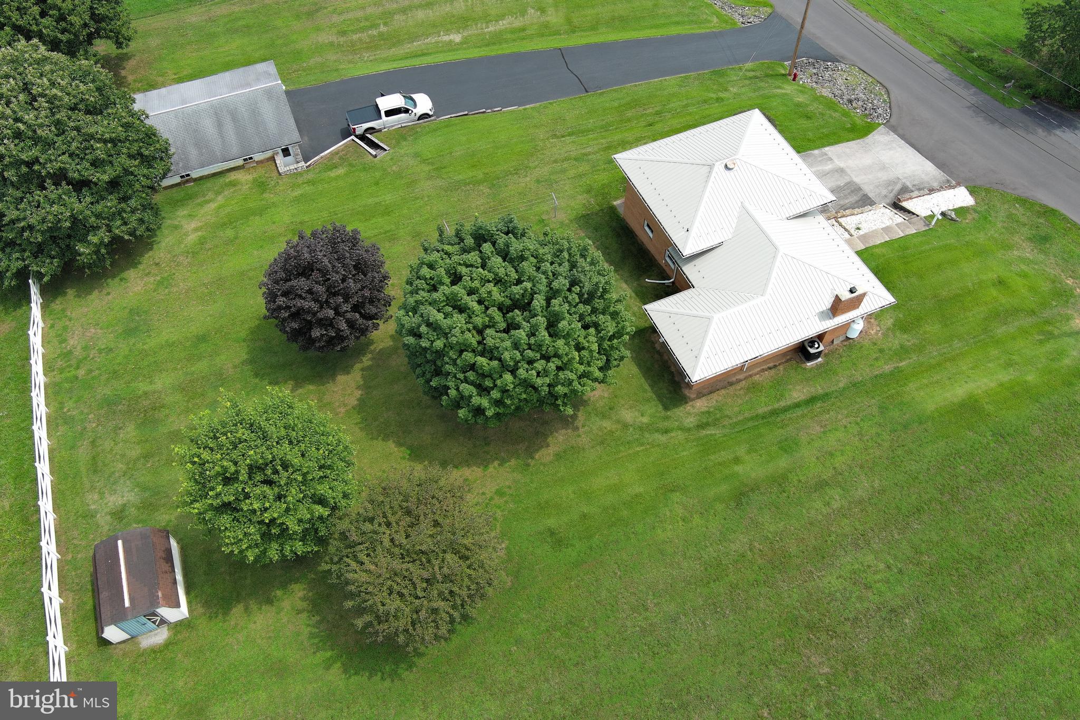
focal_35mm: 29
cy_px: 360
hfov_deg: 63.7
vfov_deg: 45.0
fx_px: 870
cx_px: 540
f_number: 2.8
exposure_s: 1/600
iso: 100
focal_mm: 10.57
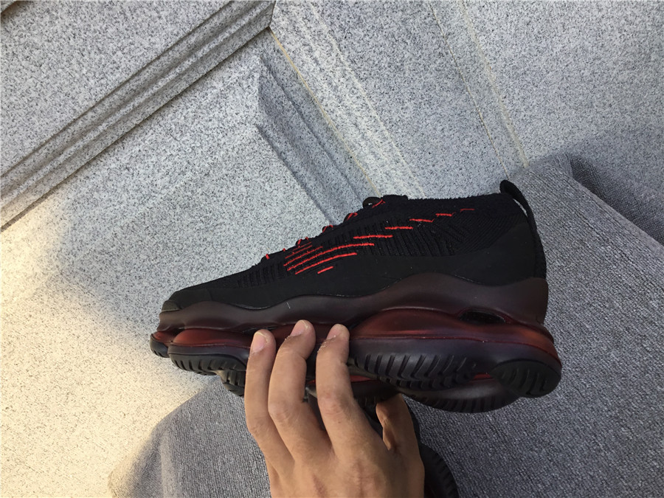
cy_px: 249
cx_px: 332
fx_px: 595
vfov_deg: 45.4
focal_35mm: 31
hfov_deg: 58.4
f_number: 2.4
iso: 25
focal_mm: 3.3
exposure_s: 1/309
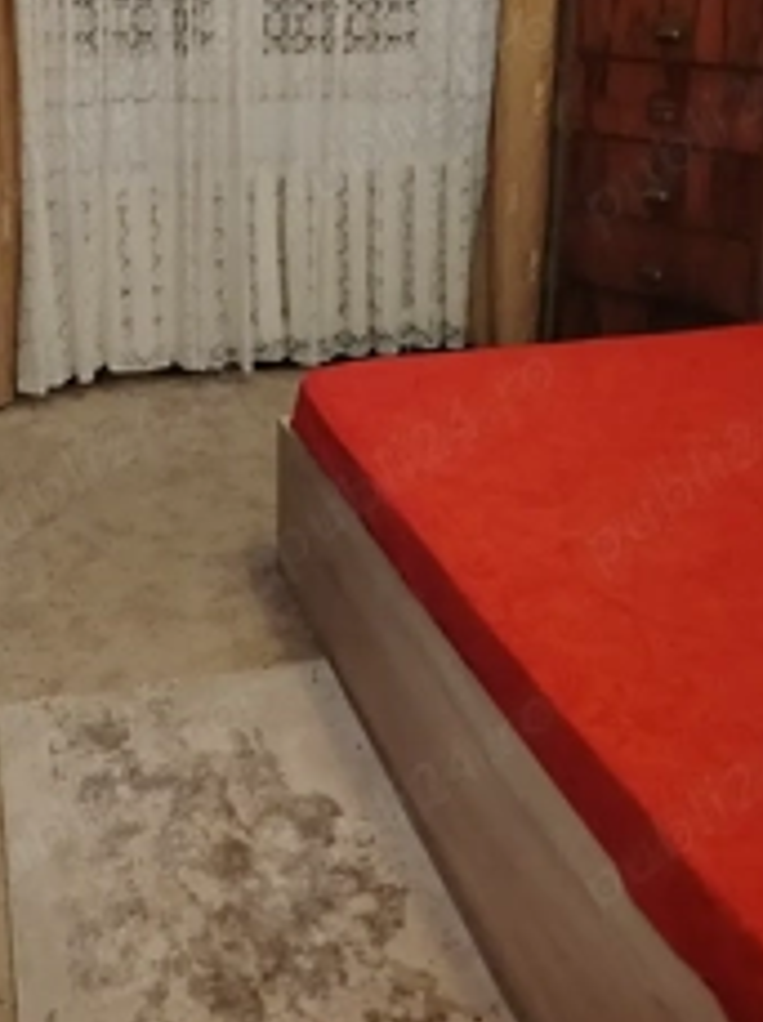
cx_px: 254
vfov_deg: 42.7
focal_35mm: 42
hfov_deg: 34.0
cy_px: 192
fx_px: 1238
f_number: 1.75
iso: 3716
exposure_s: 1/25
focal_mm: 5.25
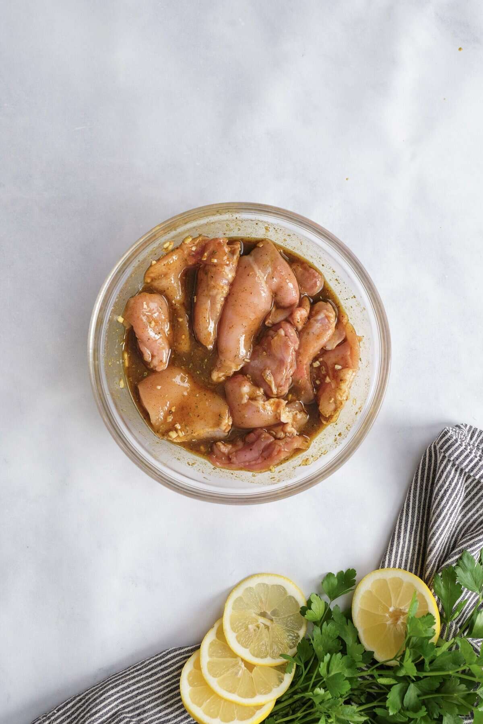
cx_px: 242
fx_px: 745
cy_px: 362
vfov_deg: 51.9
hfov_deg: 35.9
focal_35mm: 37
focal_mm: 24.9
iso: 500
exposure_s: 1/50
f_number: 4
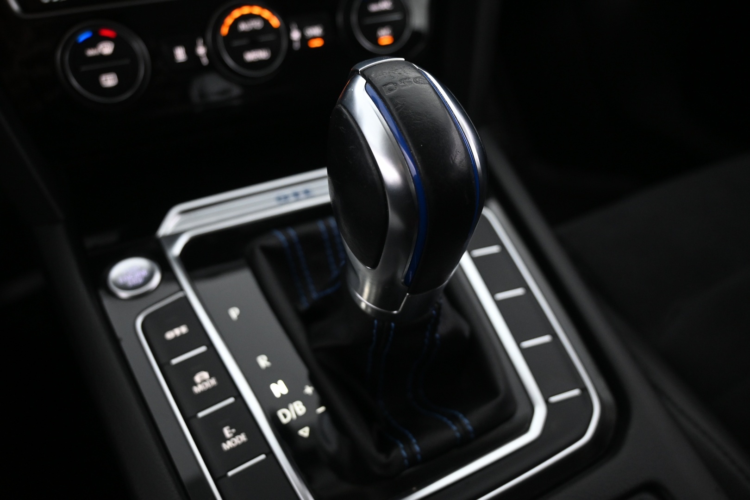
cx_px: 375
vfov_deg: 42.6
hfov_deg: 60.7
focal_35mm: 31
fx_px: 641
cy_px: 250
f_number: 3.8
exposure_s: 1/30
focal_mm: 20.5
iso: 1600
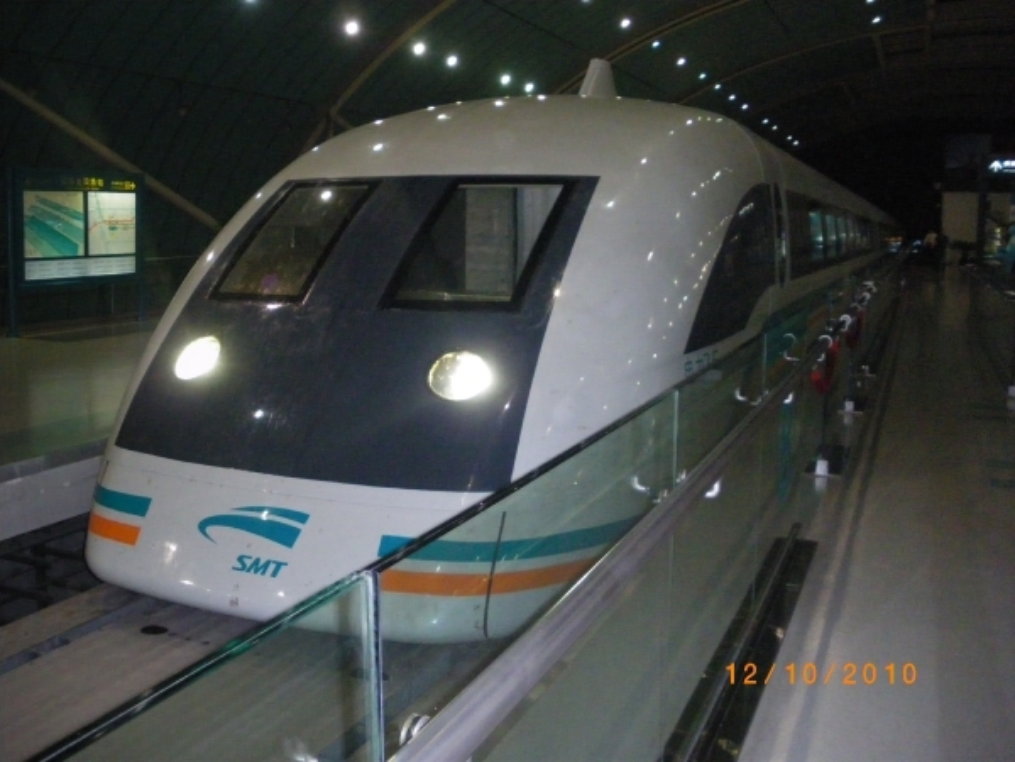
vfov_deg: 39.7
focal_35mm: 36
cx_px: 508
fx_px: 1056
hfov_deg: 51.4
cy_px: 381
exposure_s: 1/50
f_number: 3.5
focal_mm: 6.3
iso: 800
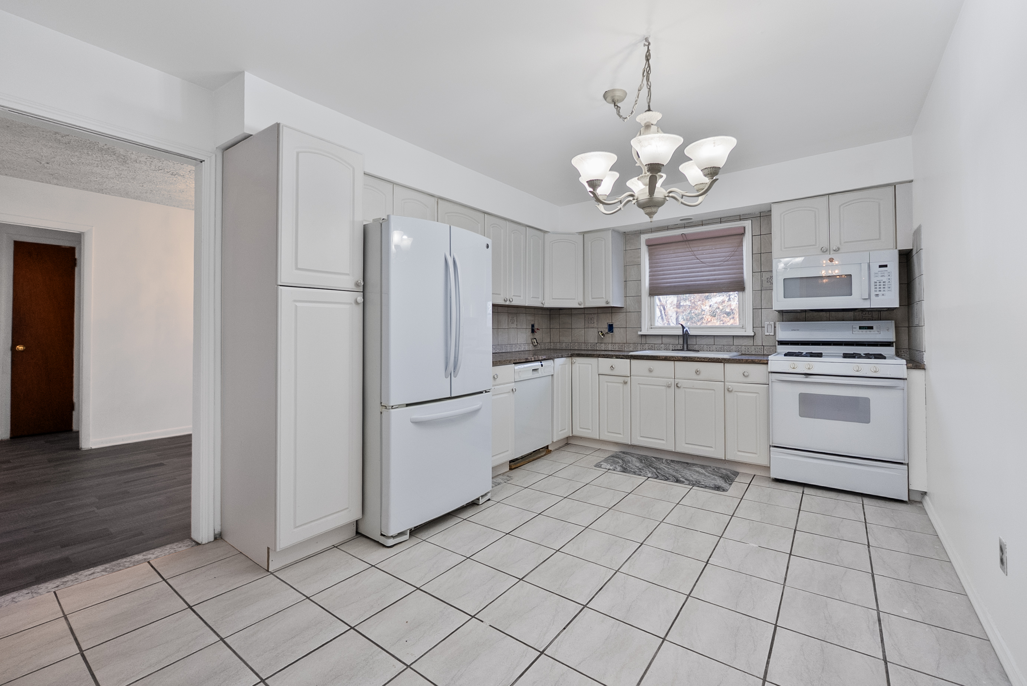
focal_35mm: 15
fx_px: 428
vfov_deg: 77.4
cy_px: 343
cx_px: 514
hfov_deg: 100.4
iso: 800
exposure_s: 1/60
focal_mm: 10
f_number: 4
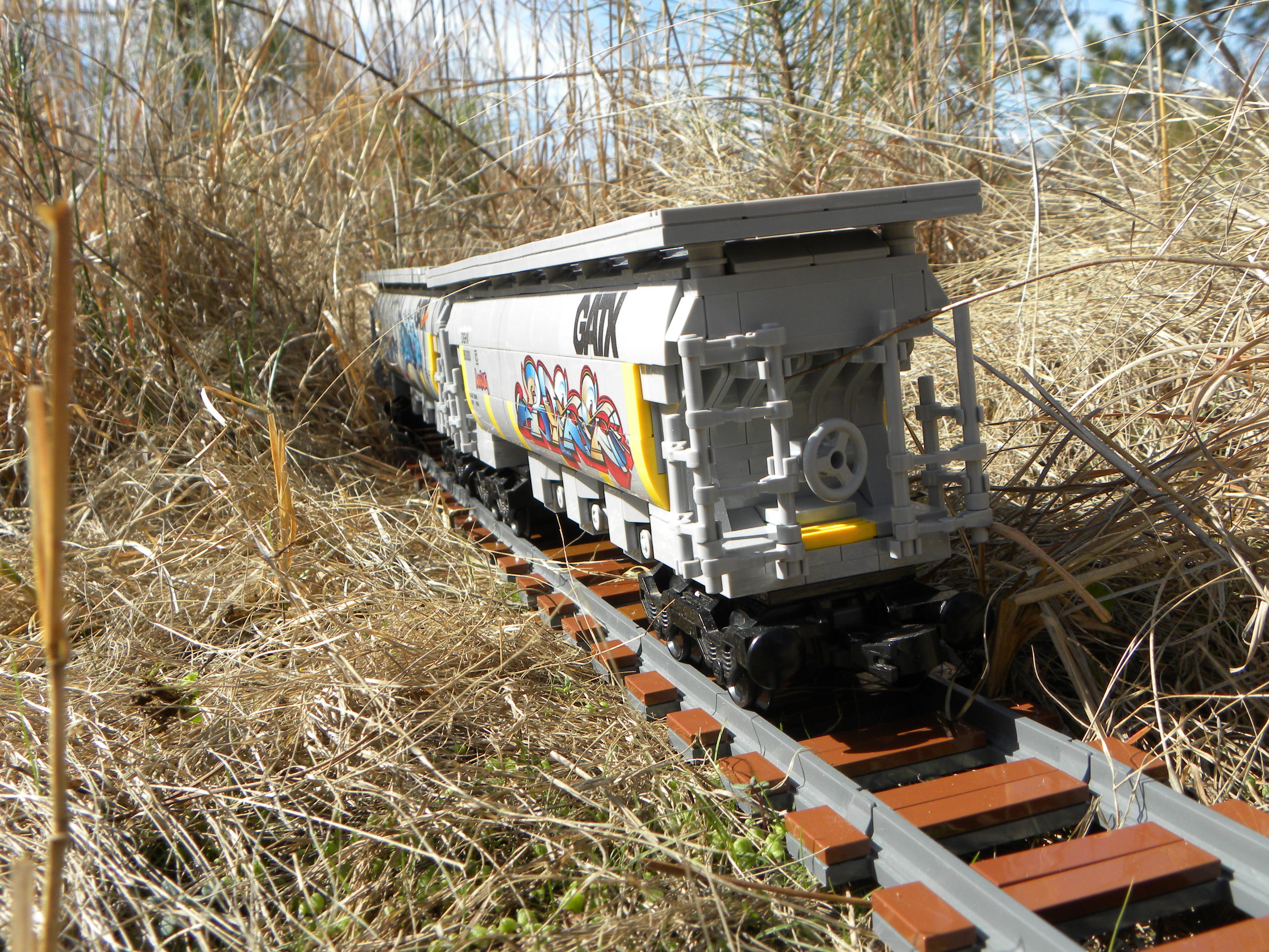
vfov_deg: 38.7
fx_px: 1356
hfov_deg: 50.1
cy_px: 476
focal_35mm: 37
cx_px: 634
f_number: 5
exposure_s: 1/232
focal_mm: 6.6
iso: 64
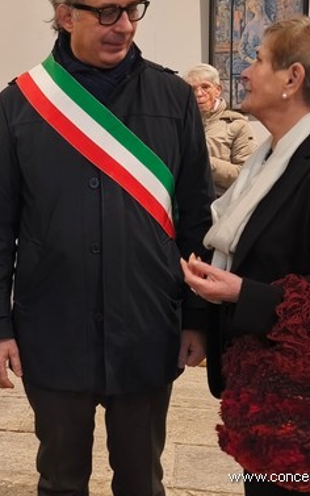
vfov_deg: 32.4
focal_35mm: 63
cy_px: 197
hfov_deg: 19.9
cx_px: -12
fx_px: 851
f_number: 1.65
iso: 1000
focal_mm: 6.18
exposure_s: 1/50
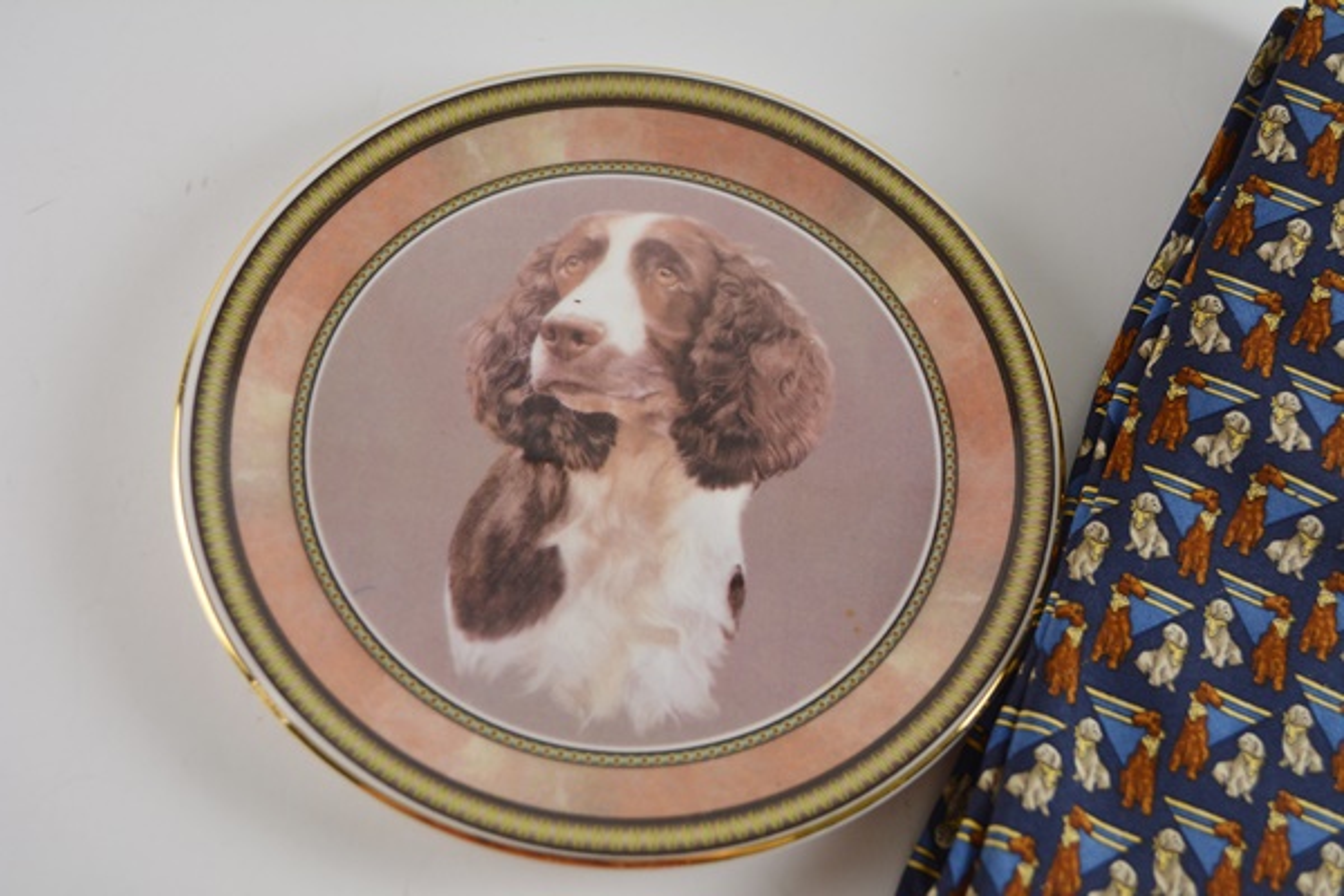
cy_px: 448
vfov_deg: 30.8
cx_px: 672
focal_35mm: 44
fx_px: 1624
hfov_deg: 45.0
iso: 400
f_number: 5
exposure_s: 1/100
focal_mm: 29
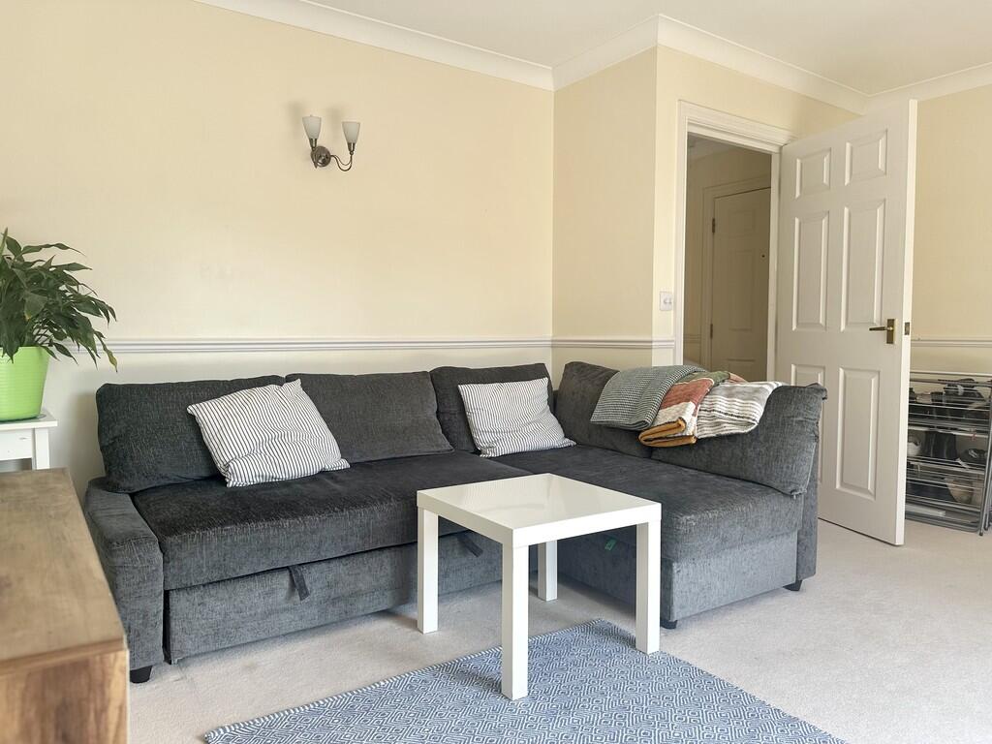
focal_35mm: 24
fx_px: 688
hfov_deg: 71.6
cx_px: 496
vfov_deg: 56.8
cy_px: 372
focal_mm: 6.86
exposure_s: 1/350
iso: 80
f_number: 1.78
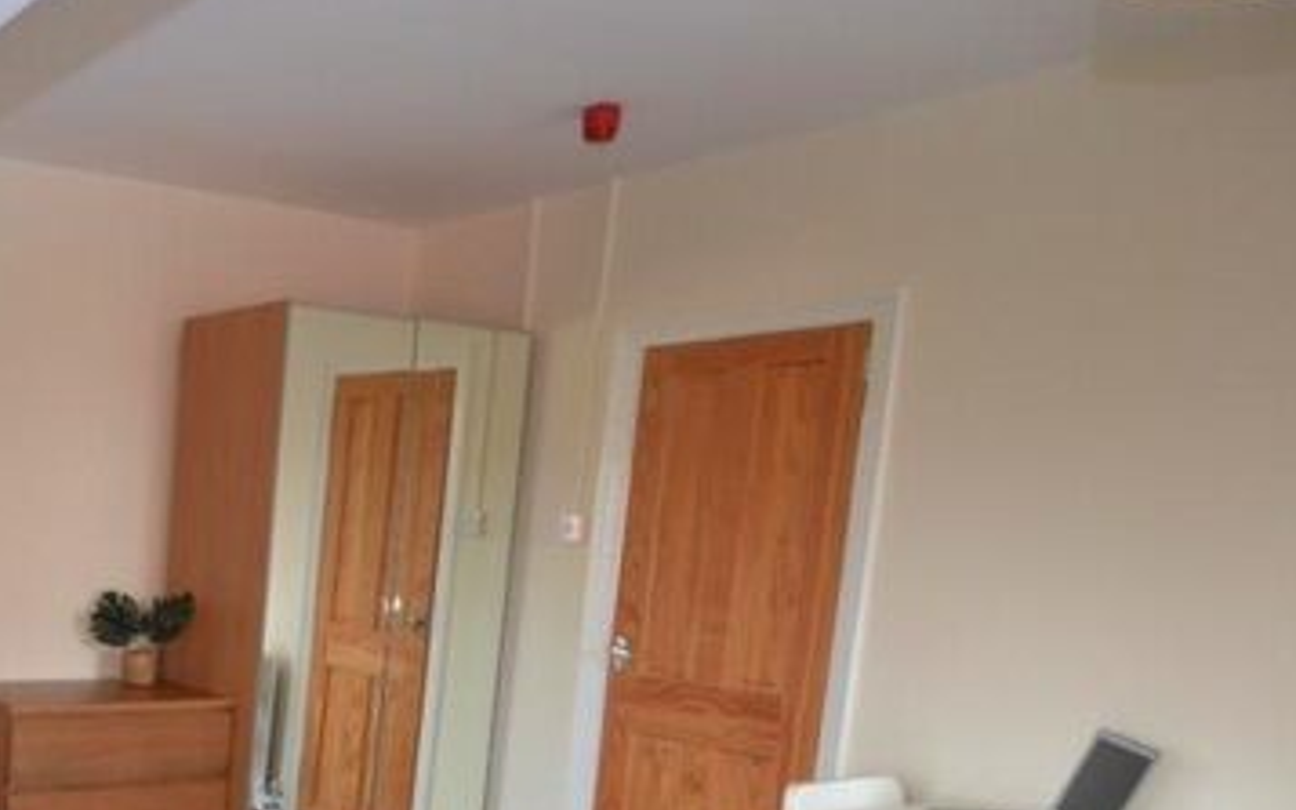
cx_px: 44
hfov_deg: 47.8
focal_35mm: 34
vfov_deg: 34.9
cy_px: 714
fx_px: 1218
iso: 500
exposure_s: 1/60
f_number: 3.5
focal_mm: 11.5
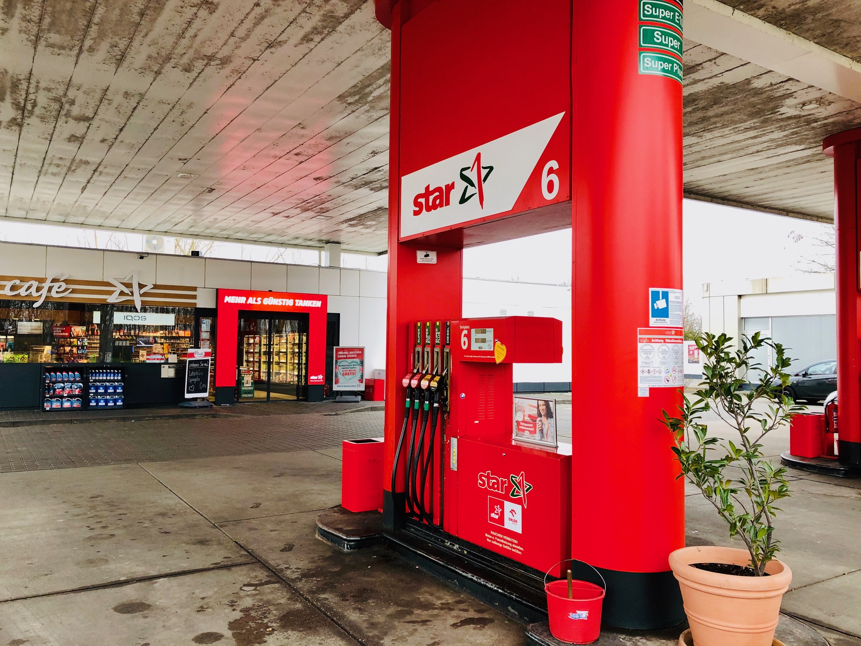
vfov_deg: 49.7
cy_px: 323
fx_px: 696
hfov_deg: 63.4
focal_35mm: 28
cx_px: 430
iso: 32
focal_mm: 4
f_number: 1.8
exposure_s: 1/105
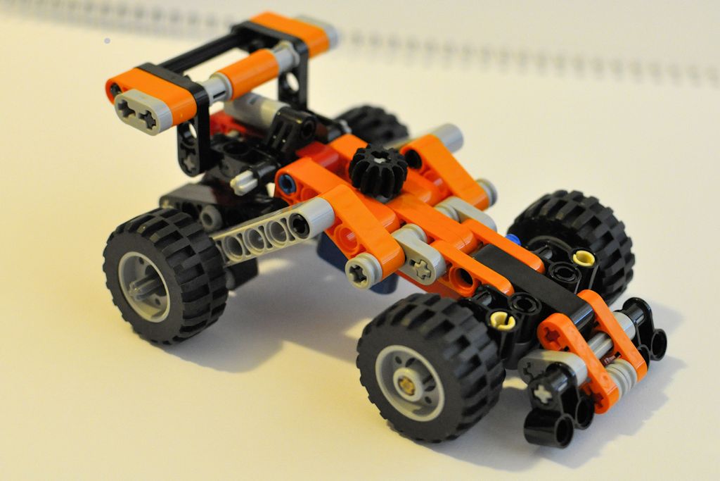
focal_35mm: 52
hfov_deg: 37.8
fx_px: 1050
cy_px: 240
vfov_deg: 25.8
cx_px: 360
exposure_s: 1/20
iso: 1600
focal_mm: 35
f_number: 4
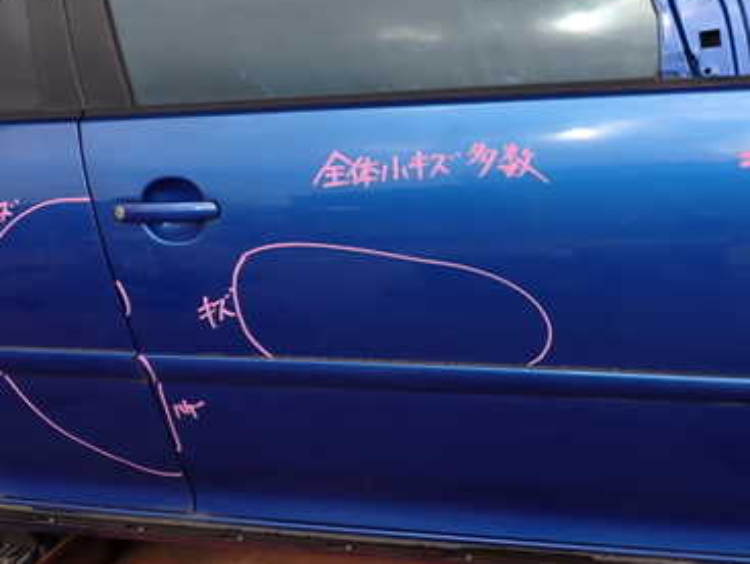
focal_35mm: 49
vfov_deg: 29.5
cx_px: 515
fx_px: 1063
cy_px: 184
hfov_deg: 38.3
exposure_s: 1/250
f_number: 3.2
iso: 100
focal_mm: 5.4
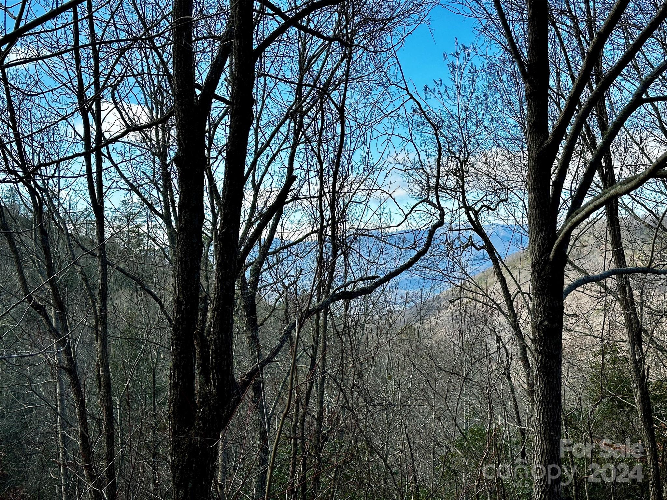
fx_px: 925
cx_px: 334
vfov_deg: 30.3
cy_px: 250
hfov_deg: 39.7
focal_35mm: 48
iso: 64
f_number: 1.78
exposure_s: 1/1992
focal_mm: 6.86
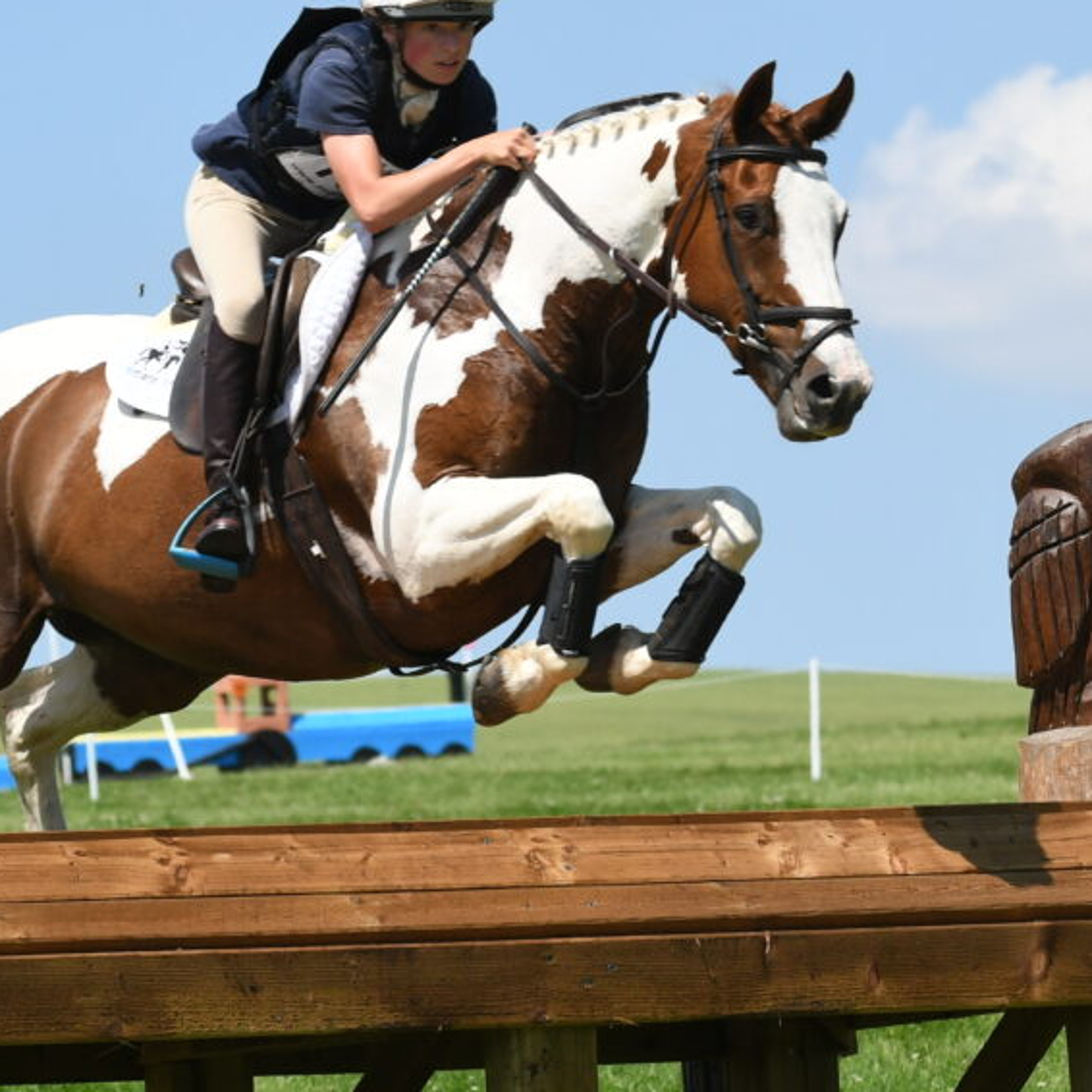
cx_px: 669
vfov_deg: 5.0
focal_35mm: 353
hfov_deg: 5.0
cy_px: 567
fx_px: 12599
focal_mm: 102
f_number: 5.6
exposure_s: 1/1250
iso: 250
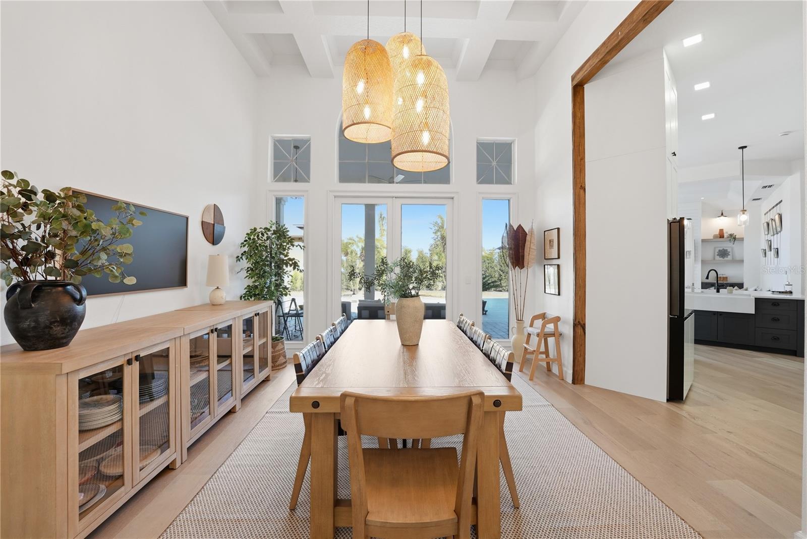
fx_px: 314
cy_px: 270
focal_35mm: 14
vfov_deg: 81.3
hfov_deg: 104.2
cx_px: 404
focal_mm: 14
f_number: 6.3
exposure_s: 1/50
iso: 250
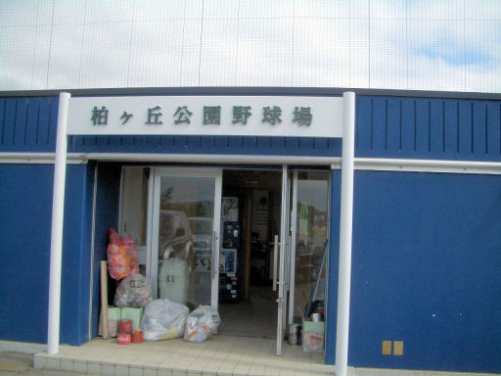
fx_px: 507
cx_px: 250
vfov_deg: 40.7
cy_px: 188
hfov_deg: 52.6
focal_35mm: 35
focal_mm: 5.8
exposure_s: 1/500
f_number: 4.3
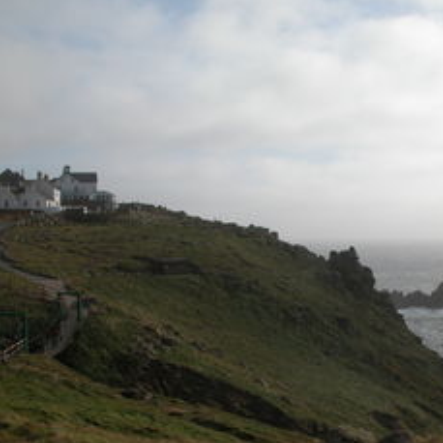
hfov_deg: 31.4
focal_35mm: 54
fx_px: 782
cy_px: 269
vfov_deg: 31.5
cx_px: 292
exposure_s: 1/444
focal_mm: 8.9
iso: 100
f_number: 8
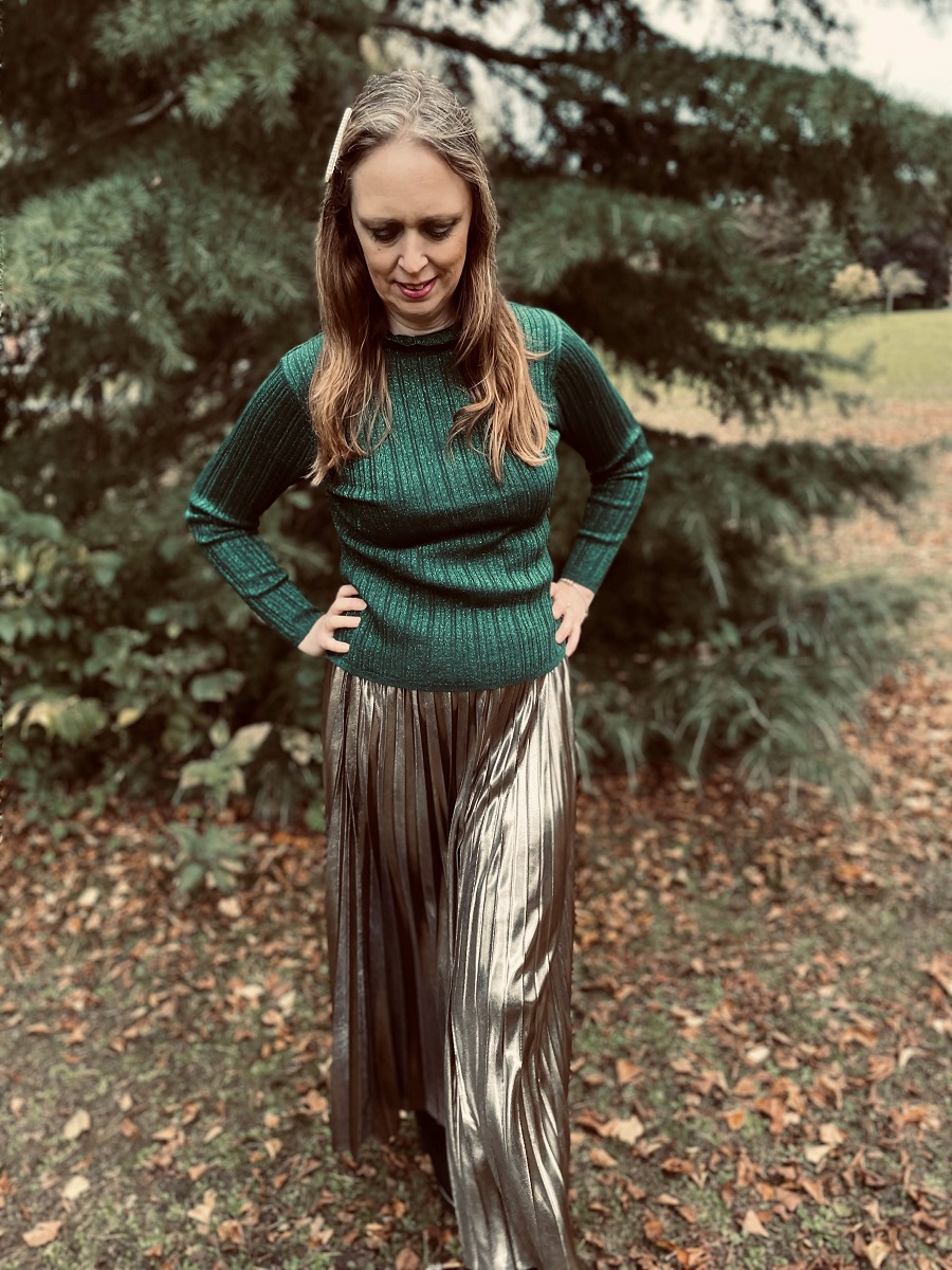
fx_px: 953
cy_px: 635
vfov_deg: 67.3
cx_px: 476
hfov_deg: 53.1
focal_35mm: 26
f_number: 1.6
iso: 125
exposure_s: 1/107
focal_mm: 4.2
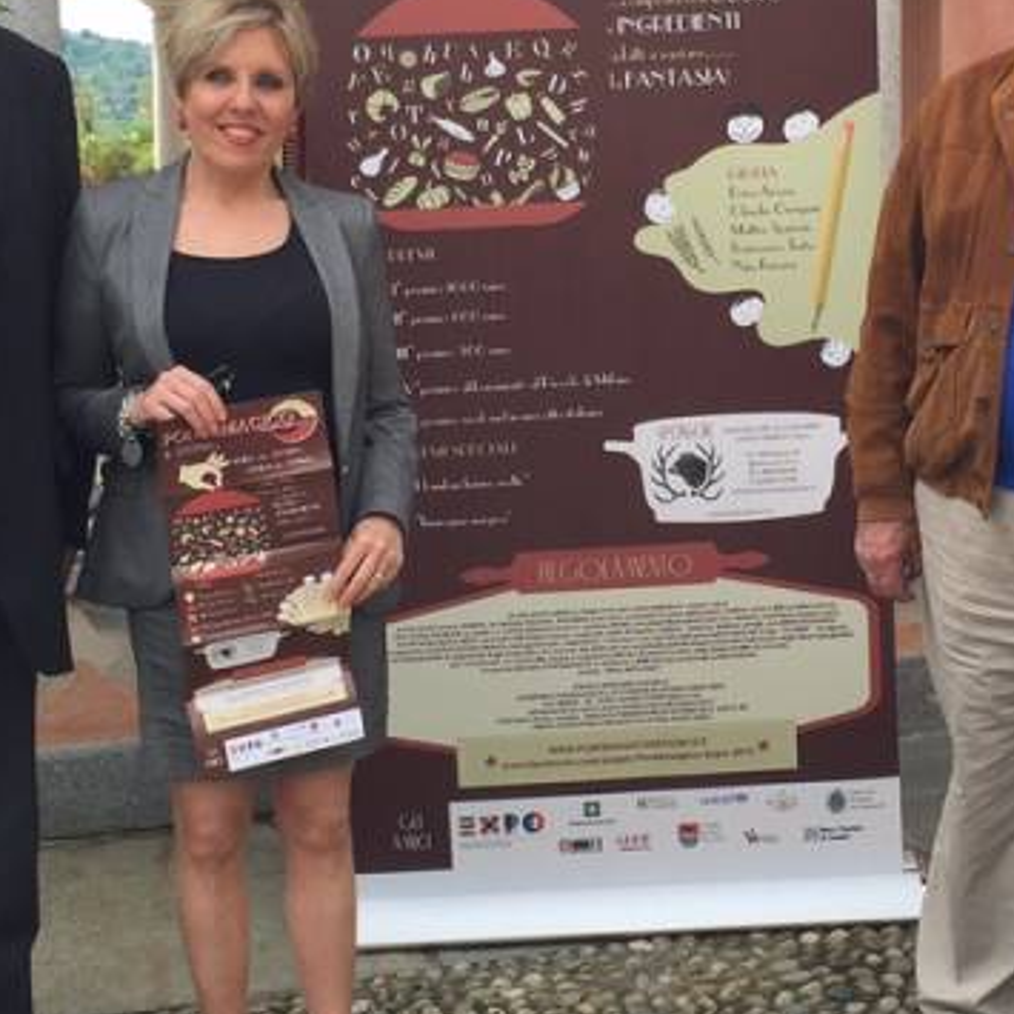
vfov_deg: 23.3
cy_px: 348
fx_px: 2452
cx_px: 671
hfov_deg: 23.3
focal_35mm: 74
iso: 32
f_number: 2.2
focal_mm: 4.15
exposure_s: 1/520
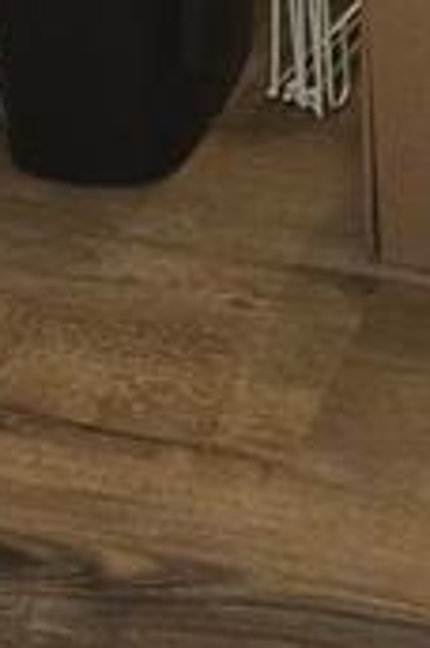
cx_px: 554
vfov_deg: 14.8
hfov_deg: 12.4
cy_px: -731
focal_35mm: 107
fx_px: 1925
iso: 800
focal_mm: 5.4
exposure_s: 1/120
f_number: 1.8
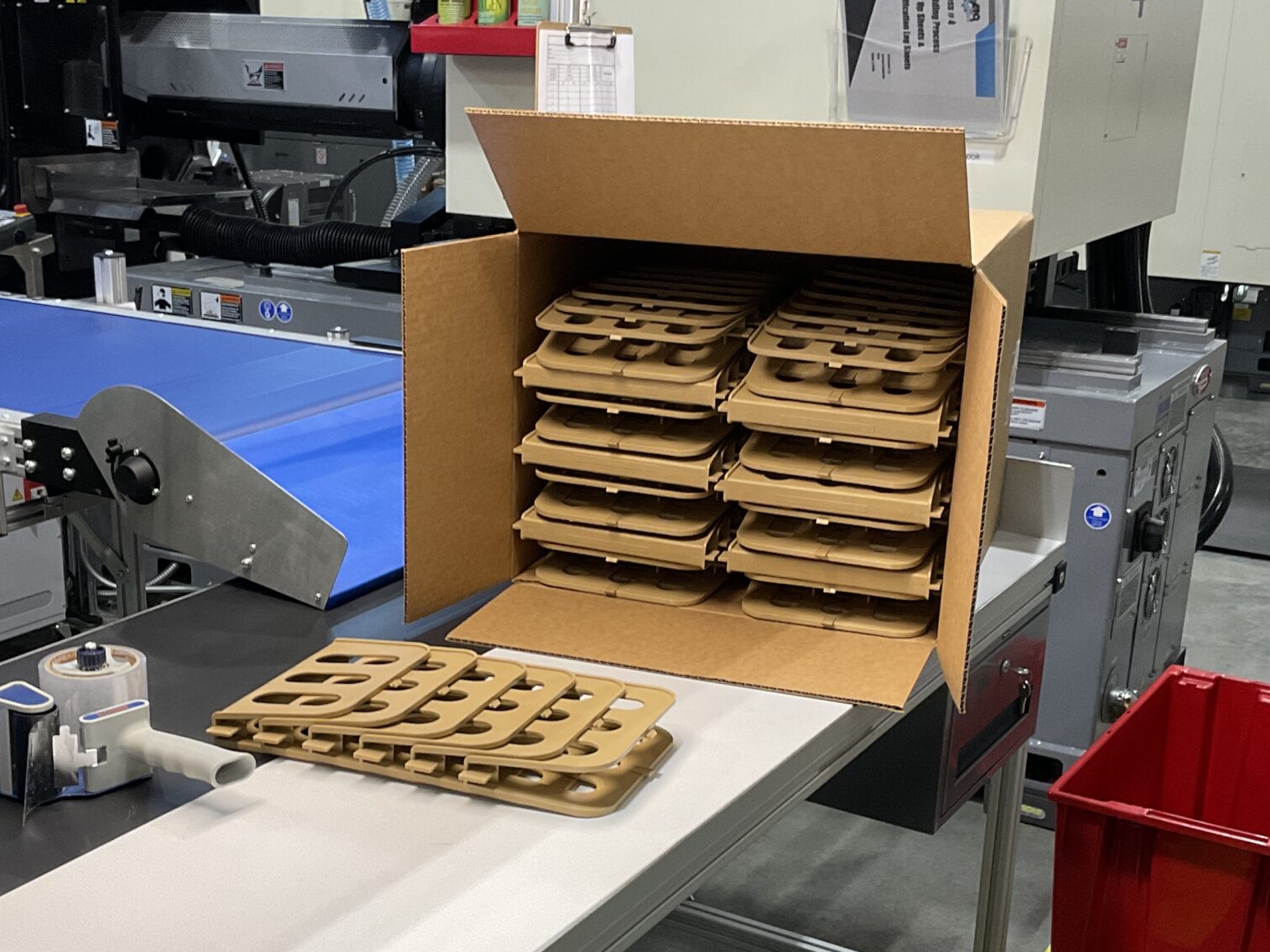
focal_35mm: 49
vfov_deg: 29.5
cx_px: 571
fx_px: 1798
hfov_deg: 38.9
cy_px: 620
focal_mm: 3
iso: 64
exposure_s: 1/79
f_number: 1.8
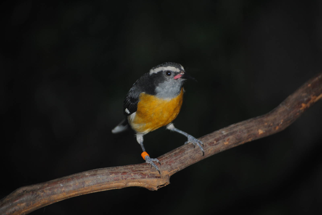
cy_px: 108
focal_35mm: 153
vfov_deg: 9.0
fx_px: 1370
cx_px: 161
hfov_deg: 13.4
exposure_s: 1/60
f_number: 4.5
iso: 200
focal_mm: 102
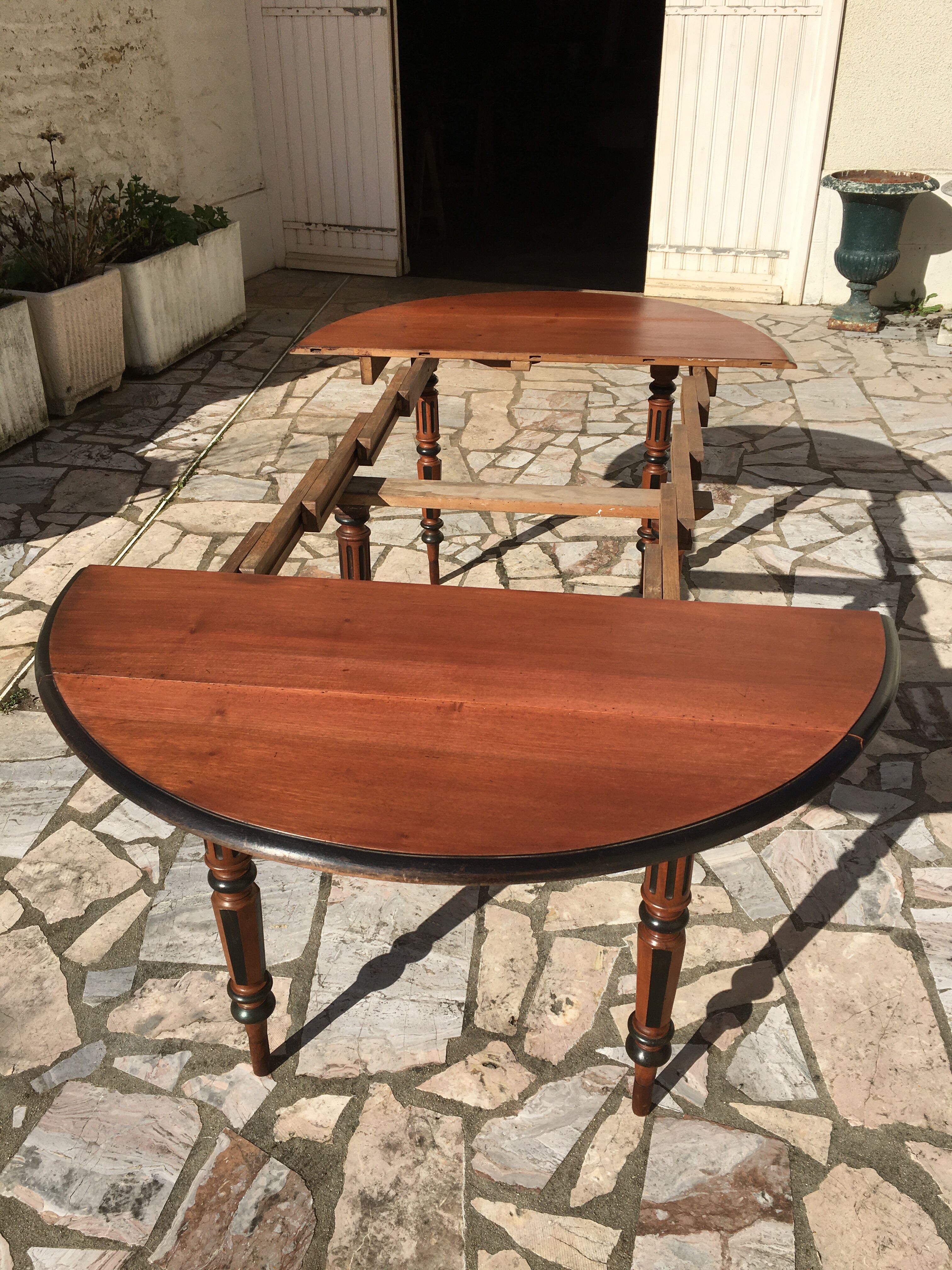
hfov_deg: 48.2
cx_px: 476
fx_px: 1063
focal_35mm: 29
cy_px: 635
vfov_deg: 61.7
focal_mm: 4.15
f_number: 2.2
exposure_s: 1/2079
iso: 25
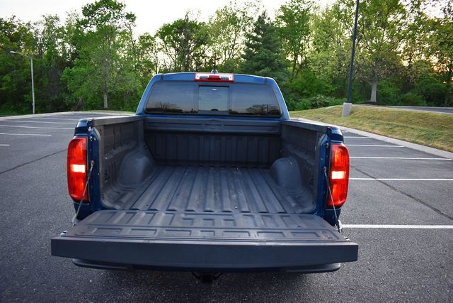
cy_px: 152
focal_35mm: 27
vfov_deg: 48.0
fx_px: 340
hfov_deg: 67.4
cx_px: 226
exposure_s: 1/250
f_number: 3.5
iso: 400
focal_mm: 18
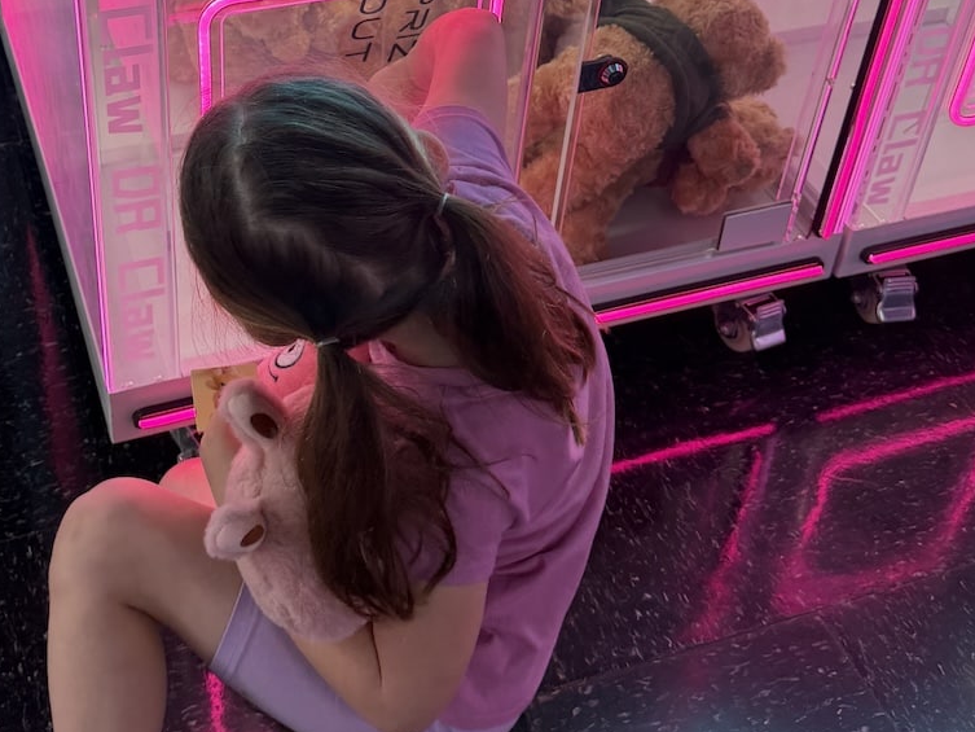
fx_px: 1437
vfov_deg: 27.7
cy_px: 96
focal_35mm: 51
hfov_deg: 37.3
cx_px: 387
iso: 64
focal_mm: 6.76
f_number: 1.78
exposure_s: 1/214
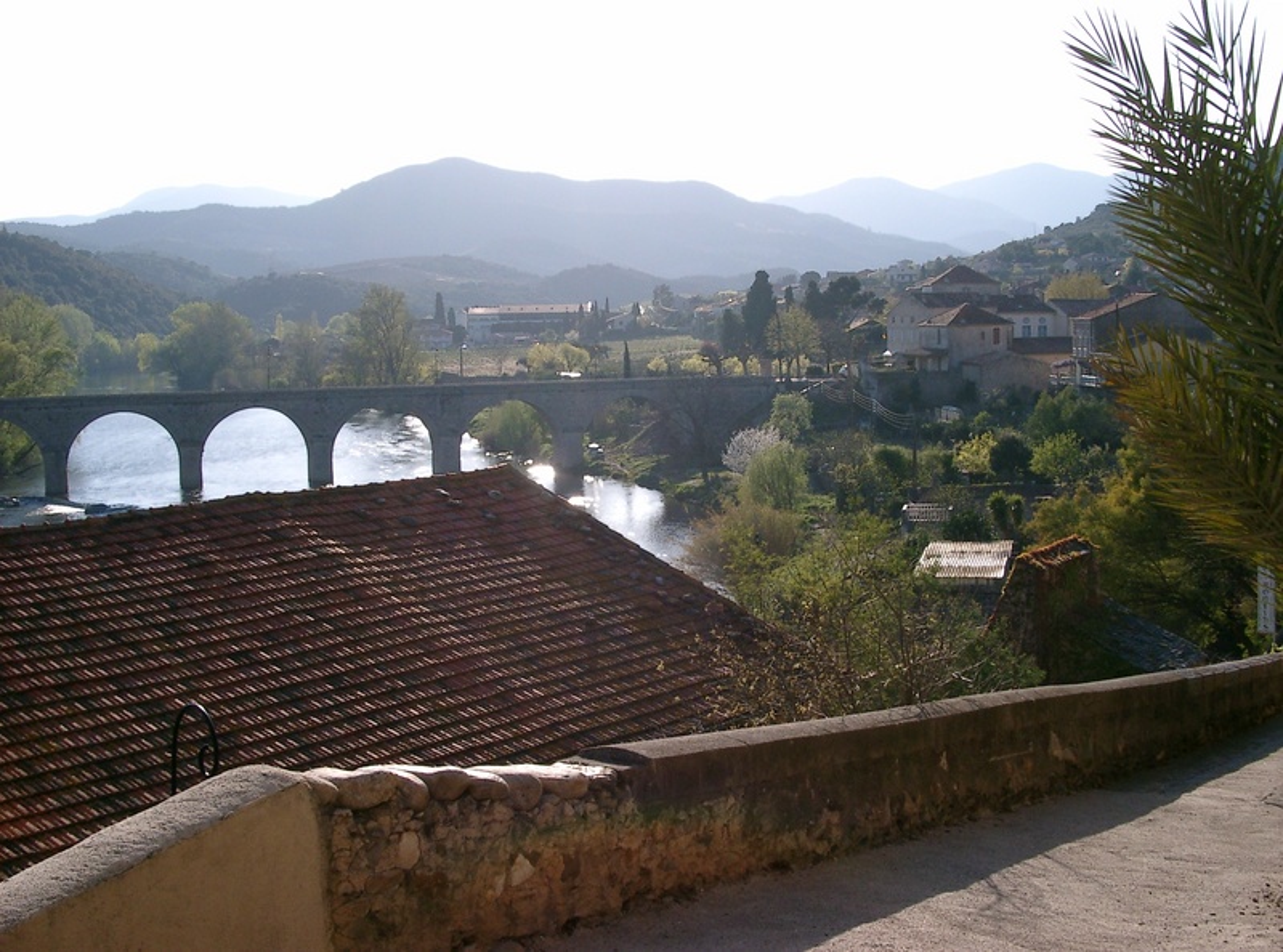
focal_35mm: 50
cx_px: 642
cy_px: 476
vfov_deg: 28.9
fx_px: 1847
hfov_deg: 38.3
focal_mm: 10.2
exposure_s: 1/500
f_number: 5.8
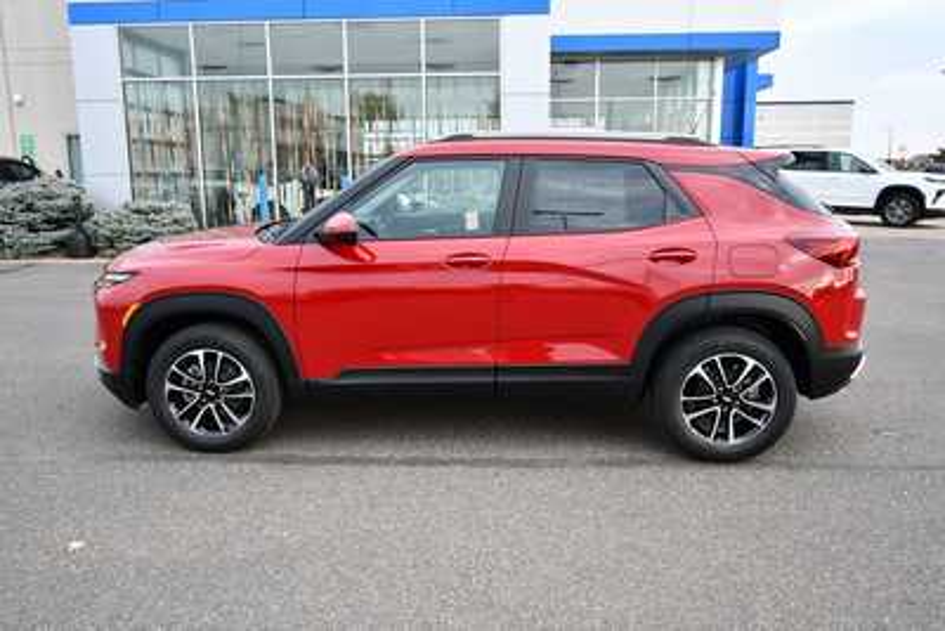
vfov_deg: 43.6
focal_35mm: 30
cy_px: 316
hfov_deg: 61.9
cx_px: 472
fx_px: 788
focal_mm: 20
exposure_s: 1/250
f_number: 5.6
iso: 800
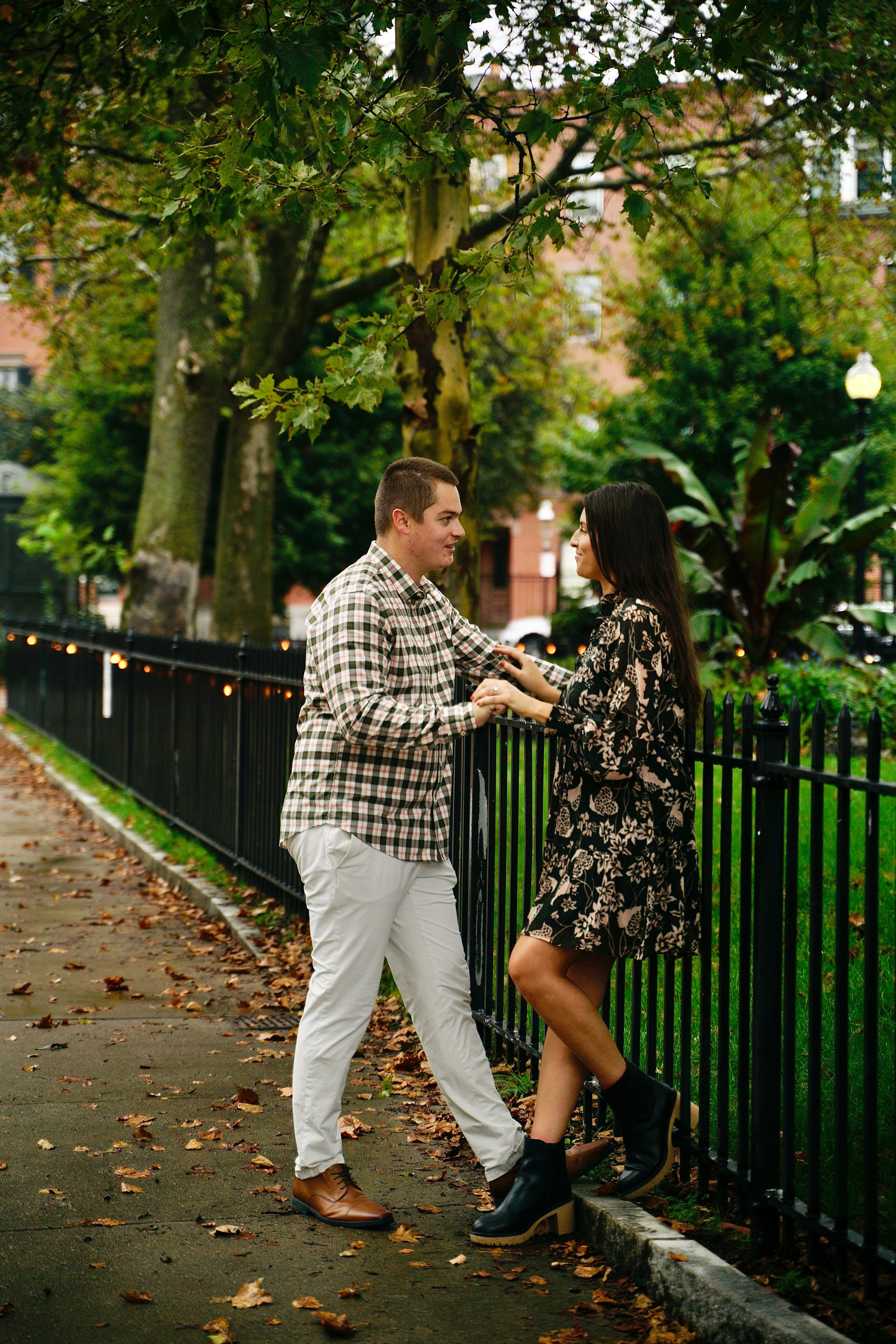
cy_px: 672
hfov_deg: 18.2
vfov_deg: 27.0
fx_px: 2799
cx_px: 448
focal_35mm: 75
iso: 125
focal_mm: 75
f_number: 2.8
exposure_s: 1/160
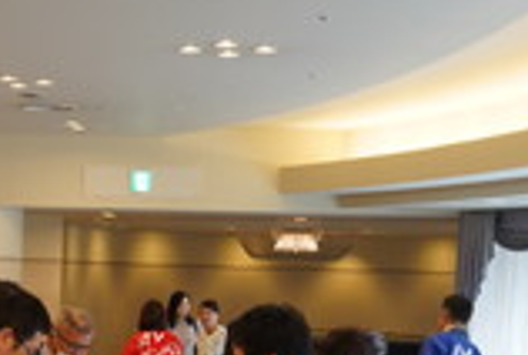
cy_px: 512
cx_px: -30
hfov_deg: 18.6
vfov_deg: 12.4
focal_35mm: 106
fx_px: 1558
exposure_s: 1/30
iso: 500
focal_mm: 28
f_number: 5.6
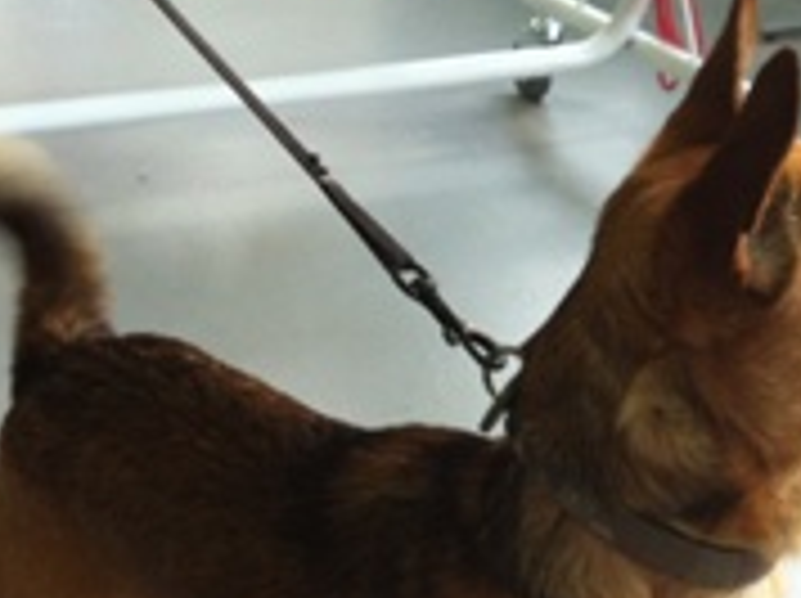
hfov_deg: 21.6
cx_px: 765
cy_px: 393
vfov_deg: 16.7
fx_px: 2034
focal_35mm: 88
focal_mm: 3.85
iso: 80
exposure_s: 1/24
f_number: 2.8
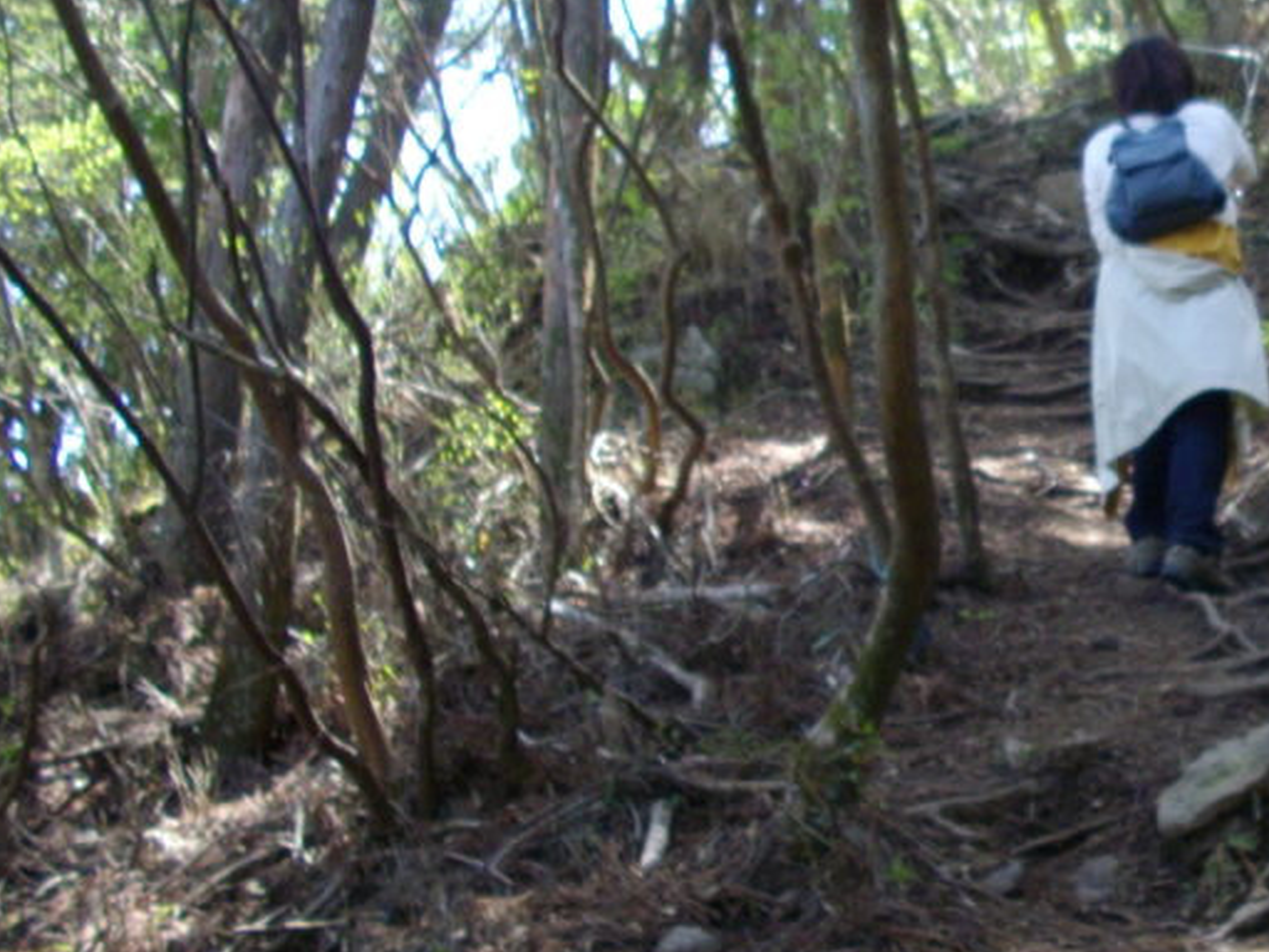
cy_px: 347
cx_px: 1138
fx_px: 2713
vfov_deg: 19.9
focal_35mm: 74
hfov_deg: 25.5
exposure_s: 1/125
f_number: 2.8
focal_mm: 6.2
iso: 134
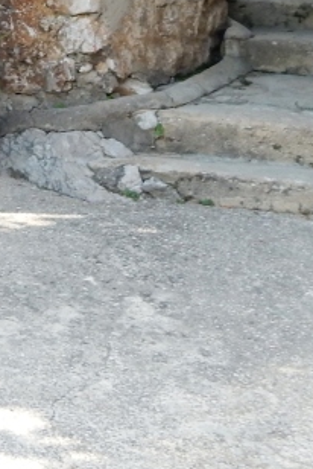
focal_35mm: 76
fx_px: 989
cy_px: -59
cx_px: -321
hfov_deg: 14.7
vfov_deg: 24.6
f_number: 3
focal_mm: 4
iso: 125
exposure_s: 1/400
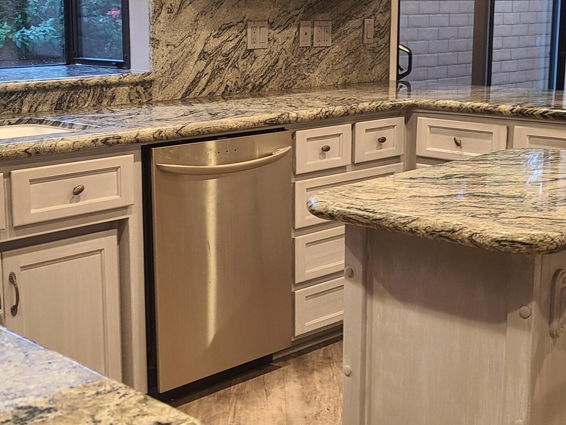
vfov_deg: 25.7
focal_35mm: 57
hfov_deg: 33.7
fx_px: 932
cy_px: 194
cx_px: 225
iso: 160
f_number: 1.8
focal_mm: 5.4
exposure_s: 1/40
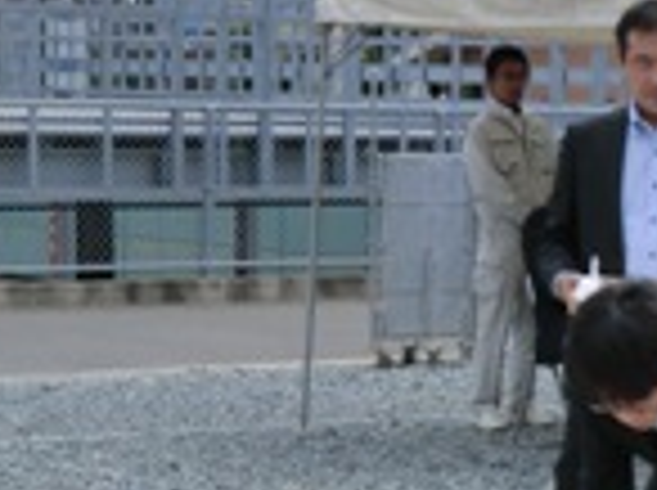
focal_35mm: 166
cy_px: 387
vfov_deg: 8.9
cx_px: 720
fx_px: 3145
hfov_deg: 11.7
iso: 50
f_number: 4.5
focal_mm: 9.8
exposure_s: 1/500
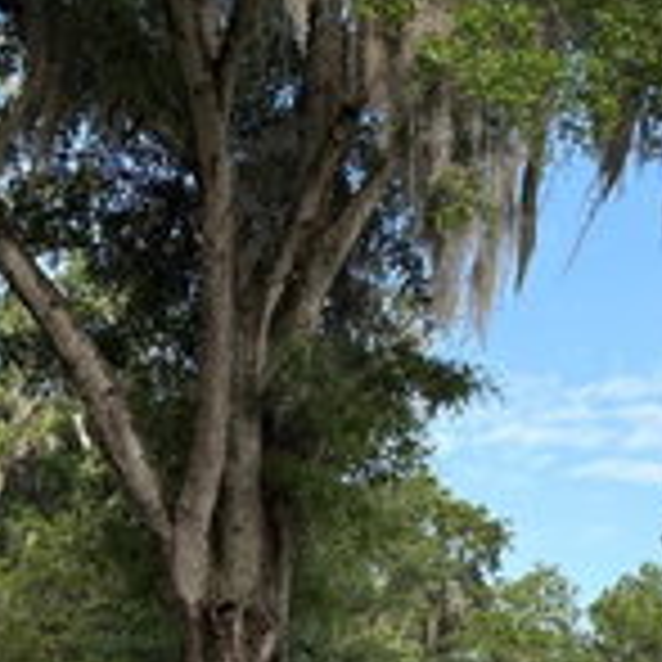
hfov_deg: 21.7
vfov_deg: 21.0
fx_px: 1731
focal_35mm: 80
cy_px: 635
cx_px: 329
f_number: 1.6
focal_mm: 5.96
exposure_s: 1/1451
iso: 50
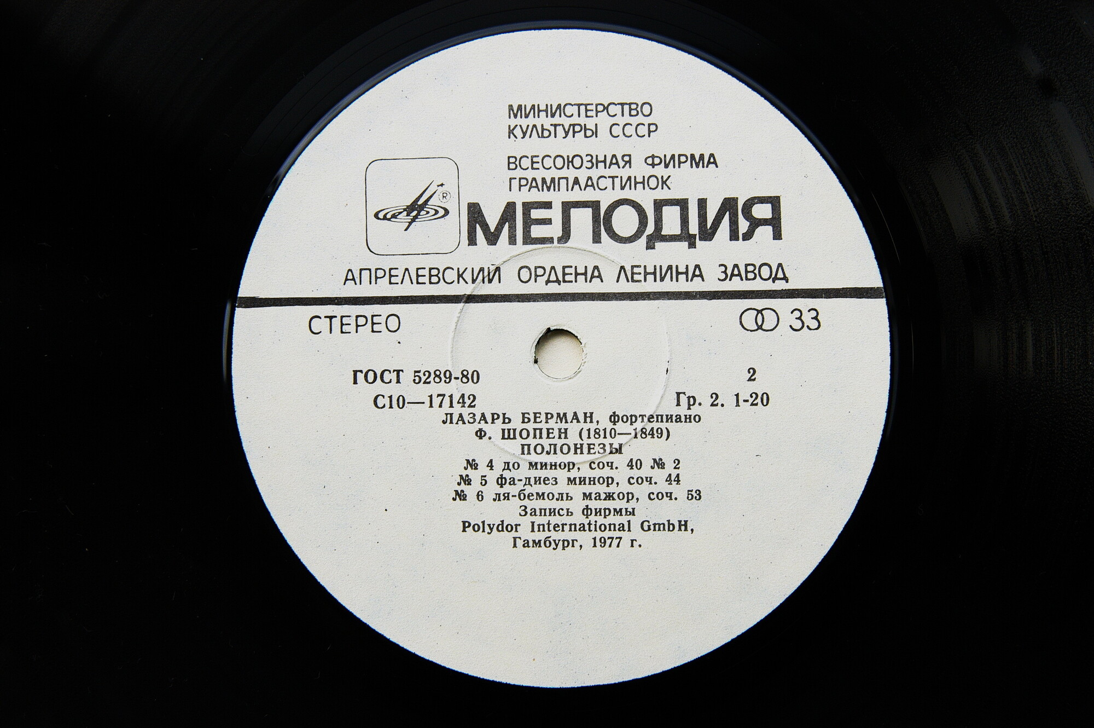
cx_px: 547
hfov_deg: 37.9
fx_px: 1594
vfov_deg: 25.7
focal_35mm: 52
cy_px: 364
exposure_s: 1/90
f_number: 5
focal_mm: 35
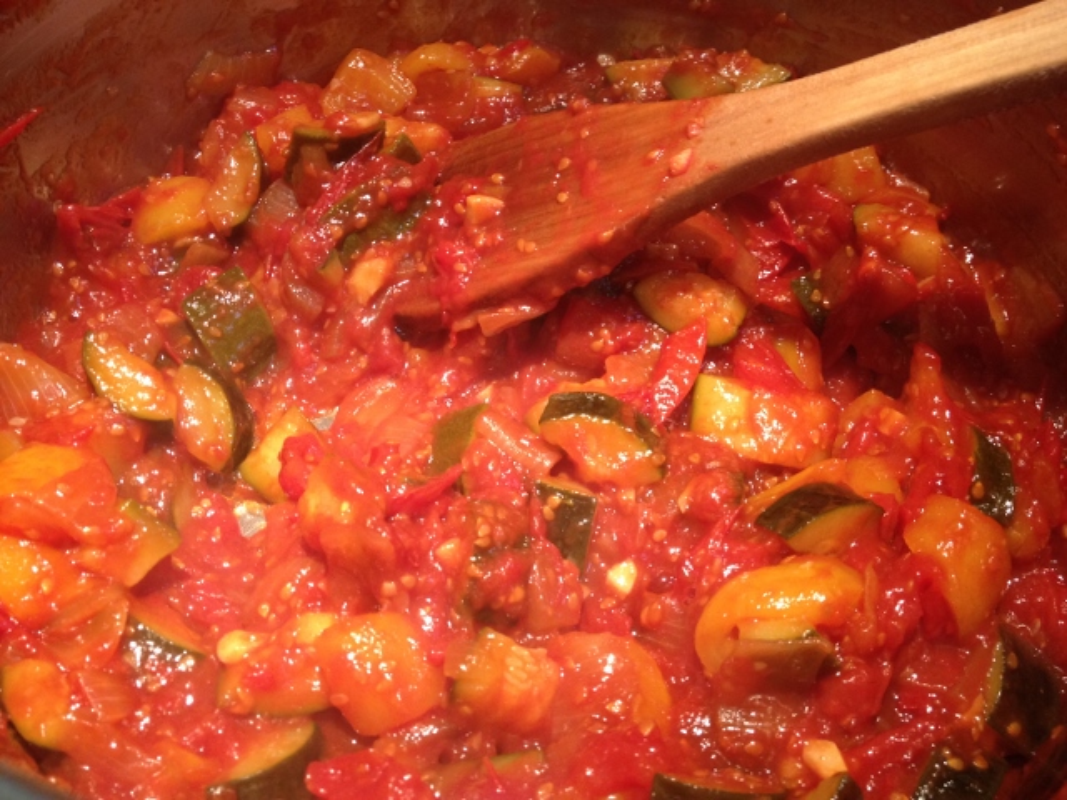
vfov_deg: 40.7
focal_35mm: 35
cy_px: 400
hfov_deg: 52.6
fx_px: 1079
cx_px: 534
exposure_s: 1/20
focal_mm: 4.28
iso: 100
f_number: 2.4
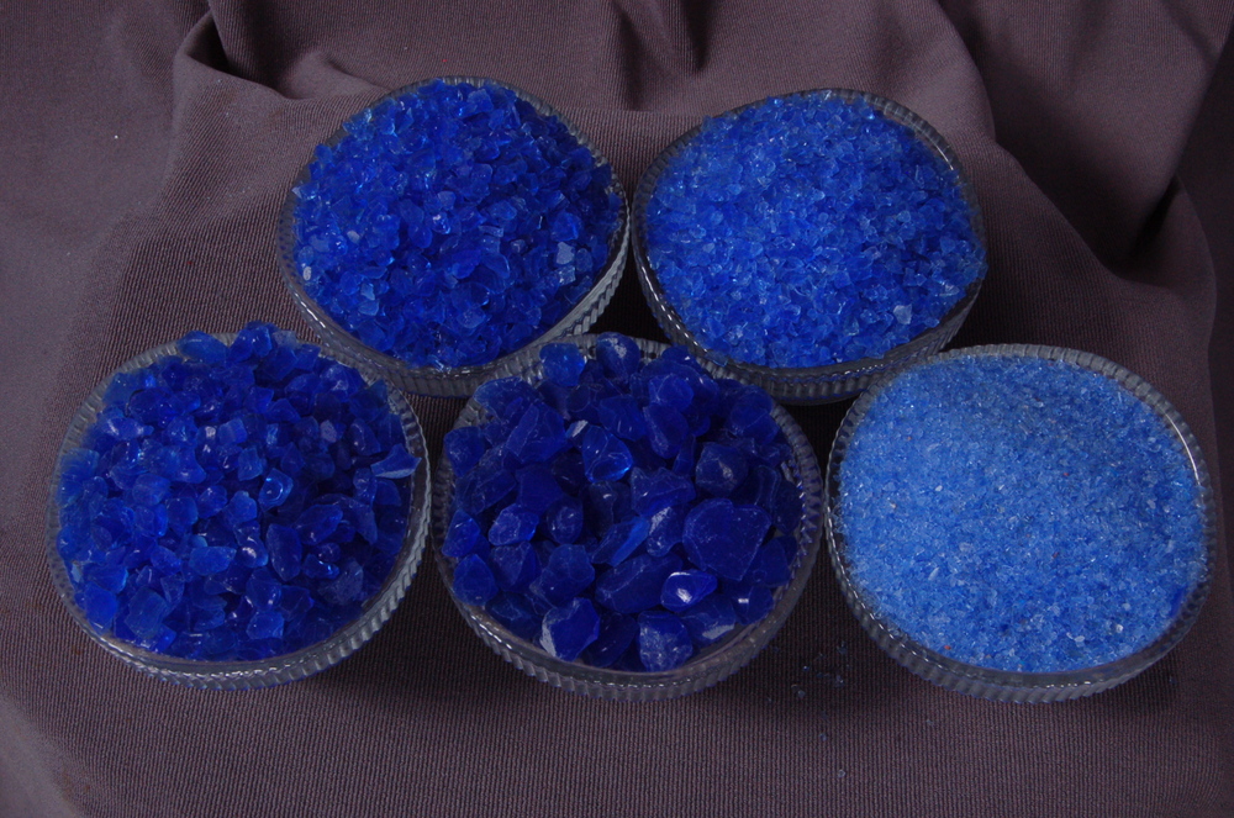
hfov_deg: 43.7
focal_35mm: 45
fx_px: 1540
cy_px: 409
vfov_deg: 29.8
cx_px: 617
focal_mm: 30
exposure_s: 1/320
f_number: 18
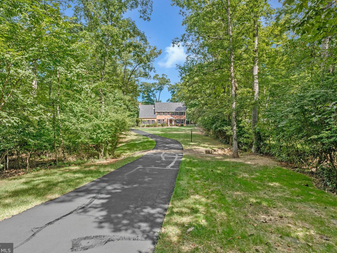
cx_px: 166
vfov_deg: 66.0
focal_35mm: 20
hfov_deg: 81.7
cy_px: 127
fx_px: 195
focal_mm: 18
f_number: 7.1
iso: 1250
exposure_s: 1/250
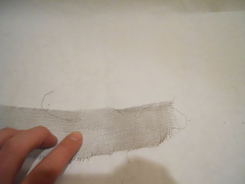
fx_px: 198
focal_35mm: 28
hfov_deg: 63.4
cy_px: 92
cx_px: 122
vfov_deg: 49.7
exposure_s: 1/30
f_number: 2.7
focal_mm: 5
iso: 800
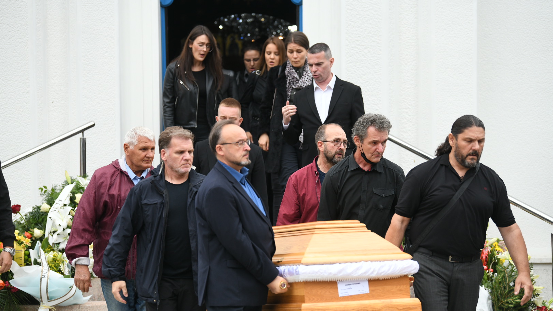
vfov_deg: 9.6
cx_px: 276
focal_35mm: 126
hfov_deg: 17.0
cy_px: 181
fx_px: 1848
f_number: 2.8
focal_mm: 120
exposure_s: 1/2500
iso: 1000
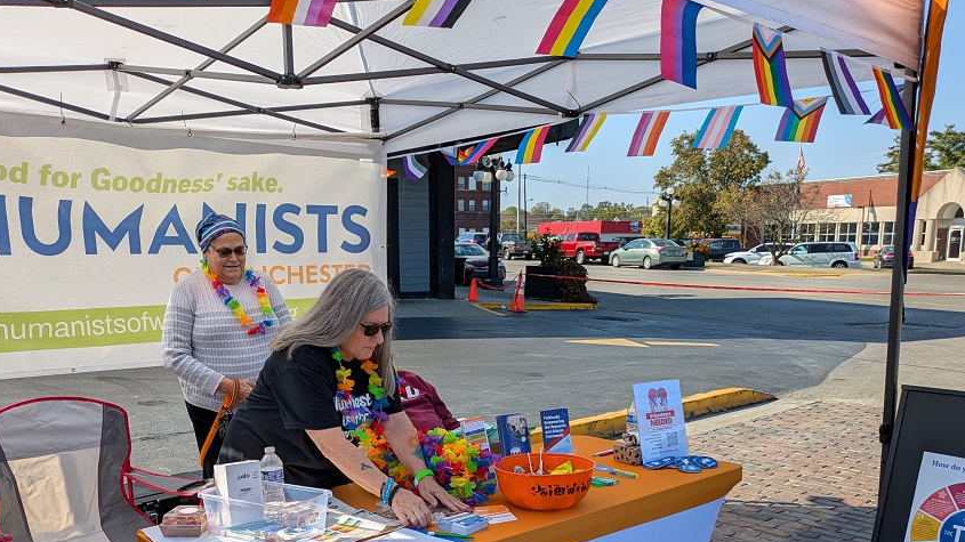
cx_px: 479
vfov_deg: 34.7
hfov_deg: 59.5
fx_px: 844
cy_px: 421
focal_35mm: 33
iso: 46
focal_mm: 5.43
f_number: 1.89
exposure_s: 1/1776
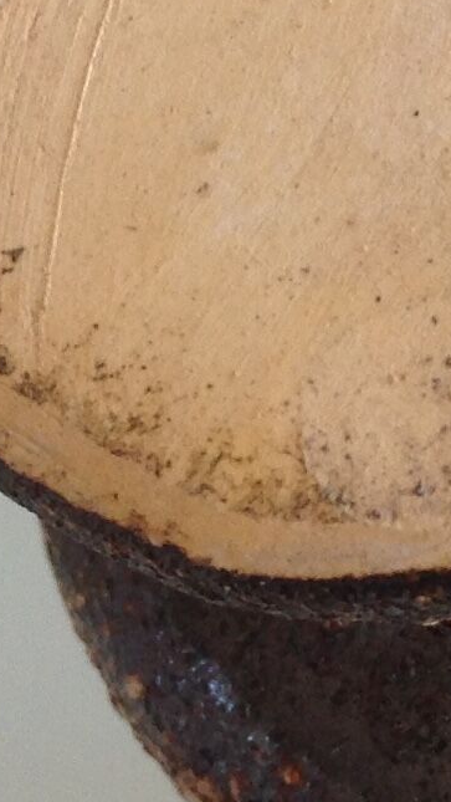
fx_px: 3251
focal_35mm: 153
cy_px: 76
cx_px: 839
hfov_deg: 7.7
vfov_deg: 13.9
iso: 64
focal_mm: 4.28
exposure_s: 1/40
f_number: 2.4
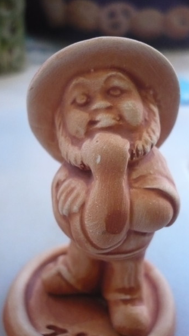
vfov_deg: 45.3
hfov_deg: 26.5
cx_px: 108
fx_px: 401
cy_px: 198
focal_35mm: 45
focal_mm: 5.8
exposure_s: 1/125
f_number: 2.8
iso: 400
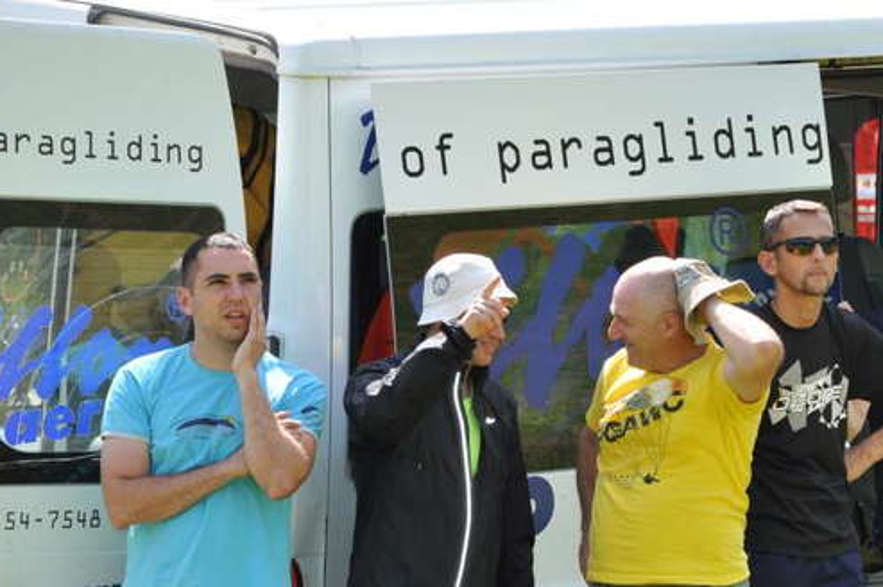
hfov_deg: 8.1
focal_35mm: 253
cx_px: 636
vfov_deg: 5.4
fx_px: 6196
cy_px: 385
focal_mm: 105
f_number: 8
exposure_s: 1/200
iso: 200
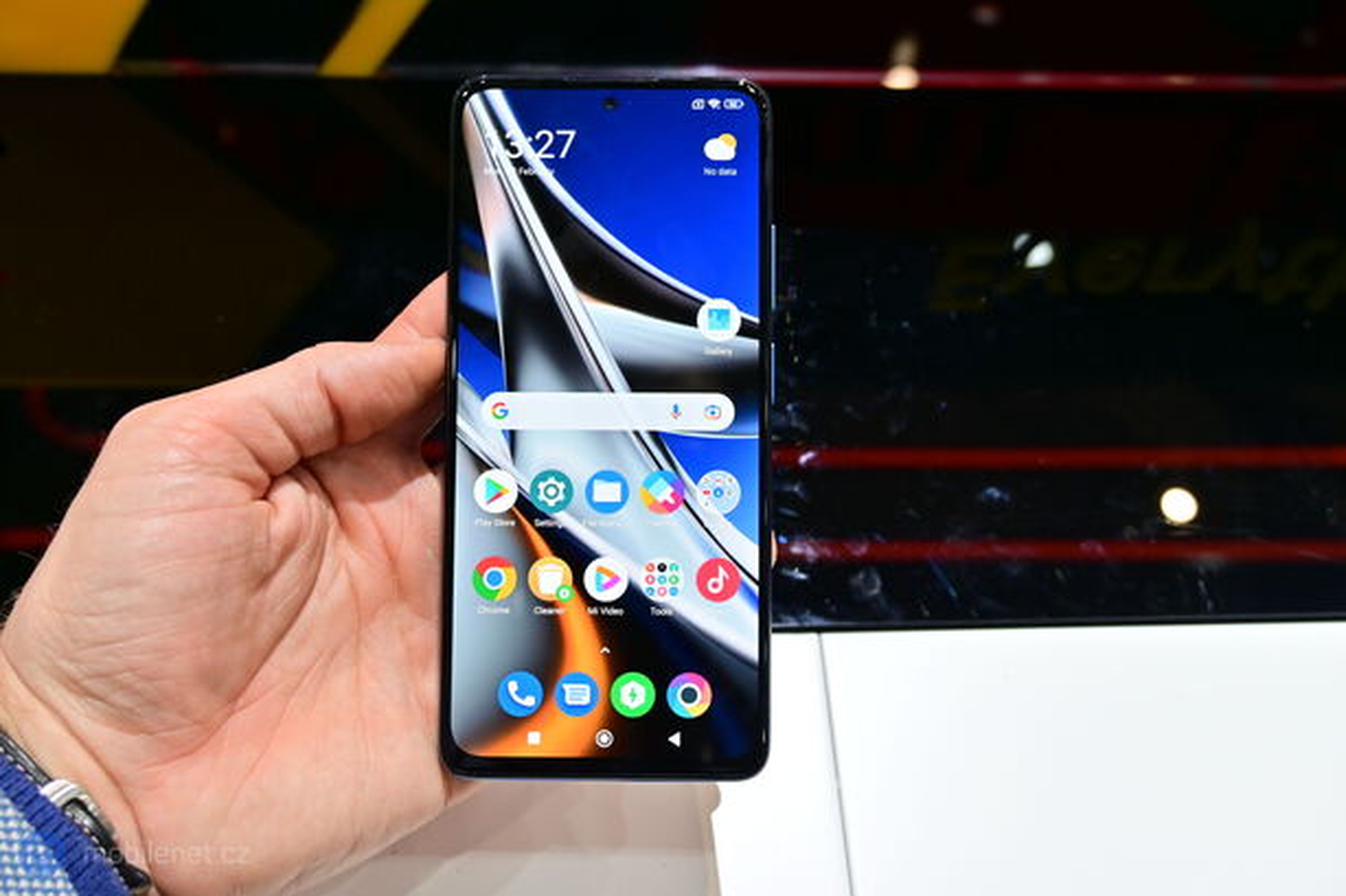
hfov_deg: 58.4
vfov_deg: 40.8
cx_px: 673
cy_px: 448
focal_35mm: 32
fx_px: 1205
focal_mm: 21.5
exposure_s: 1/80
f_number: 4.5
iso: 250
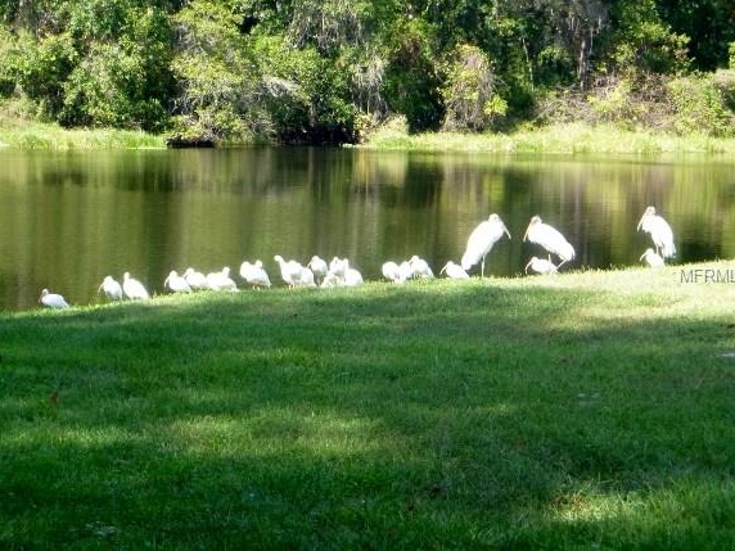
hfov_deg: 16.0
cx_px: 344
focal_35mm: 123
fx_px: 2612
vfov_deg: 12.0
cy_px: 275
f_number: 5.7
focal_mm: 18
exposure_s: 1/125
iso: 250
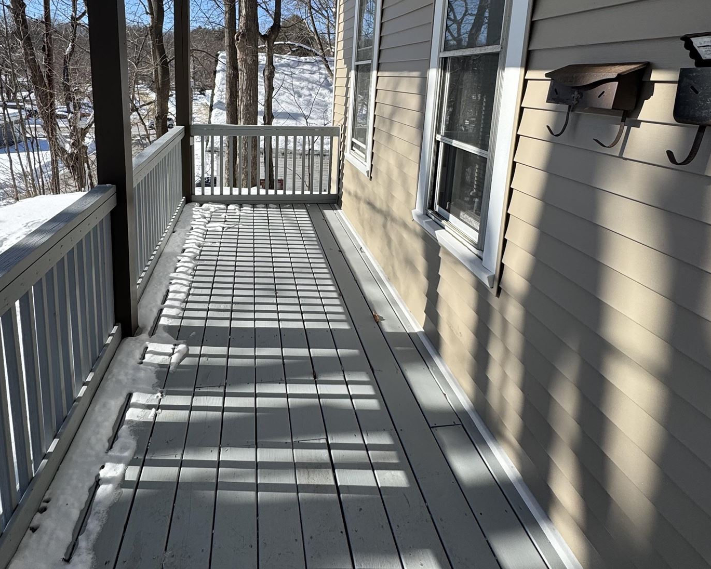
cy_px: 174
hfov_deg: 72.3
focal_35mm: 23
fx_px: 484
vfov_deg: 59.0
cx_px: 315
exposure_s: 1/1976
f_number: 2.2
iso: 50
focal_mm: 2.22
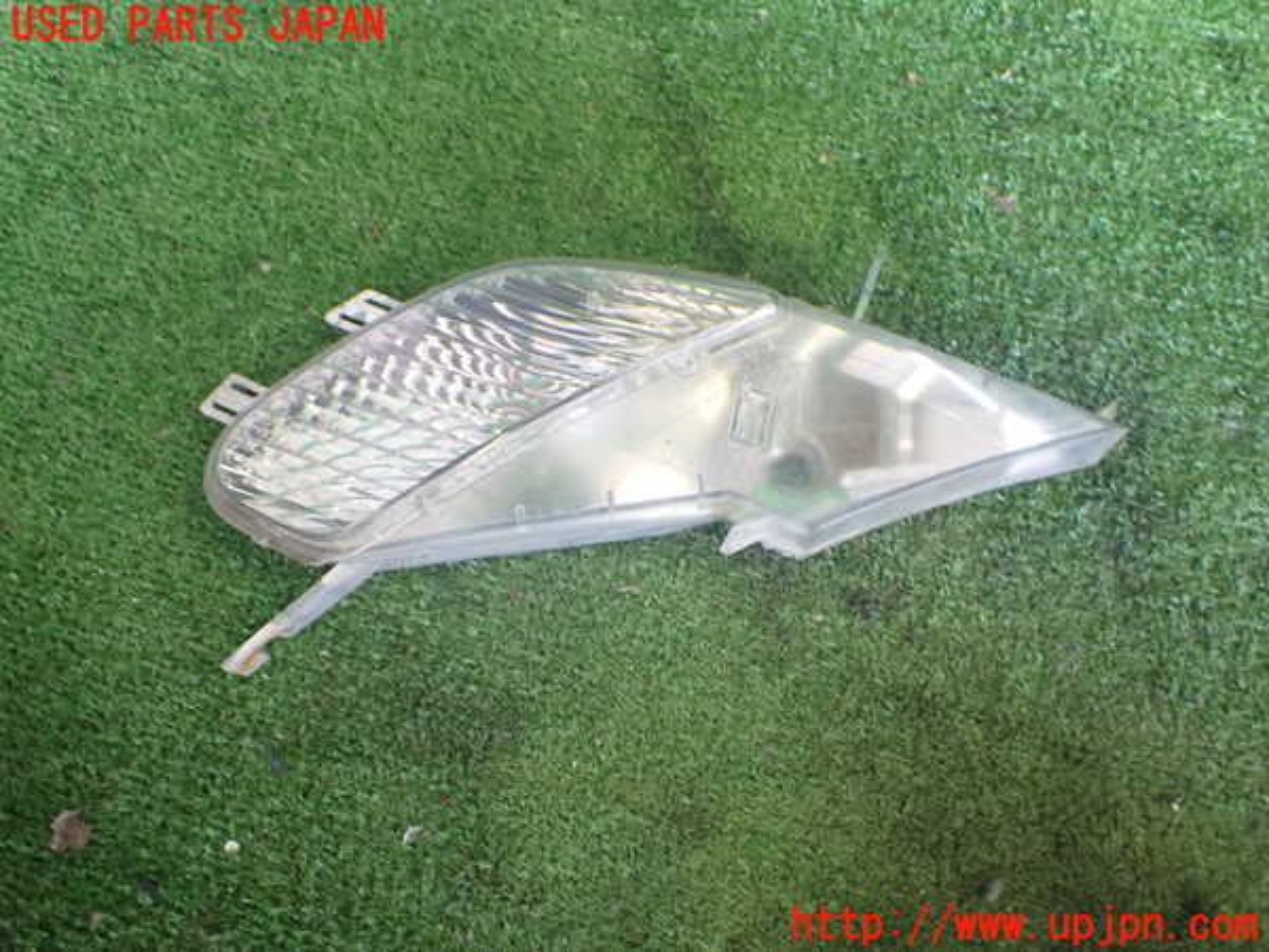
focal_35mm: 30
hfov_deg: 60.0
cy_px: 476
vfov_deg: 46.8
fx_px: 1100
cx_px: 634
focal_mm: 5.4
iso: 800
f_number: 2.3
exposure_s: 1/100
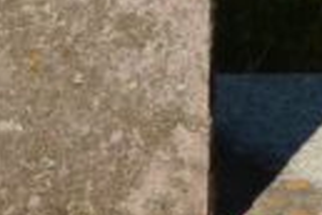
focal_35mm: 1127
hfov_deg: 1.8
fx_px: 10079
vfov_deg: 1.2
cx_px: -250
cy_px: -342
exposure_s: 1/2500
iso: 1000
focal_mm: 95
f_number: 5.6
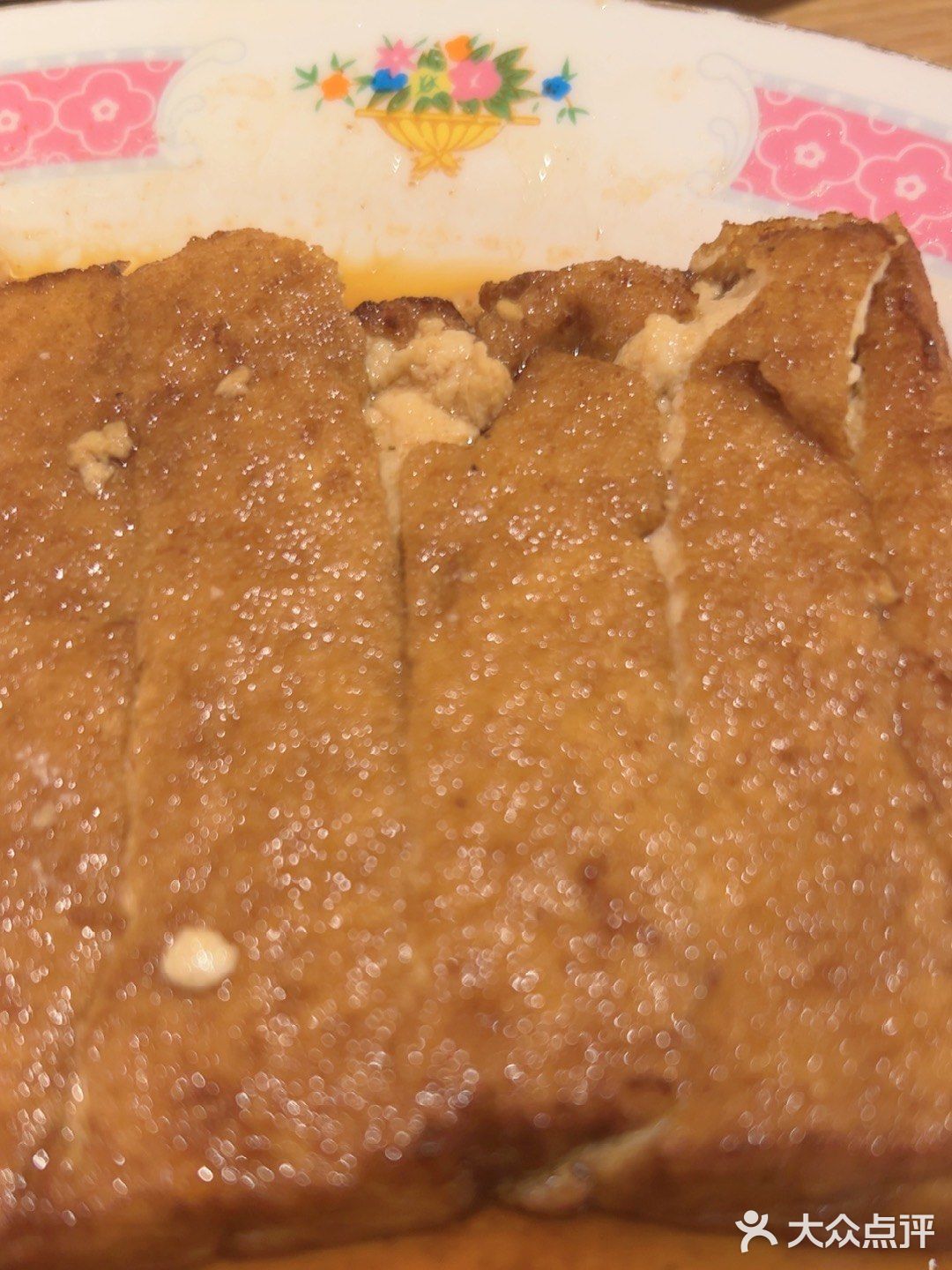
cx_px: 476
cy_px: 635
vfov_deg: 32.7
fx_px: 2163
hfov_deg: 24.8
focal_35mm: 59
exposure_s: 1/100
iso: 160
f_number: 1.5
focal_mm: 5.7
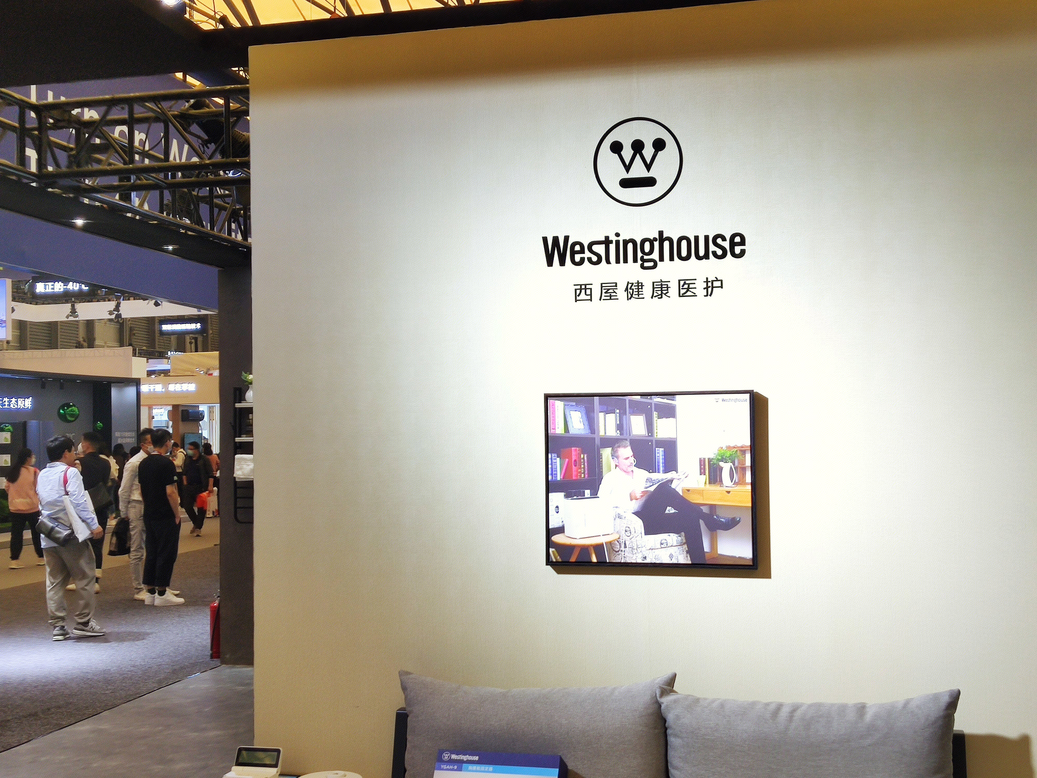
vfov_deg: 35.1
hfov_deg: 45.8
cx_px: 518
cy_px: 389
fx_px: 1228
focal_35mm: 41
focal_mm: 4.75
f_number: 1.75
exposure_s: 1/230
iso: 112
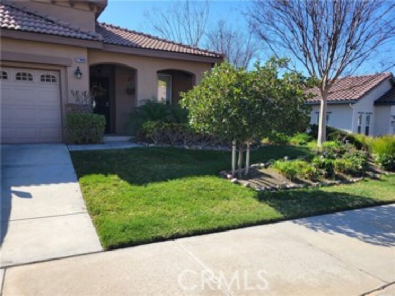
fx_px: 296
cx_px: 198
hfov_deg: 67.3
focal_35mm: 26
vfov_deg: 53.0
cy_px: 148
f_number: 1.8
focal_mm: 5.4
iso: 40
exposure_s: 1/1354
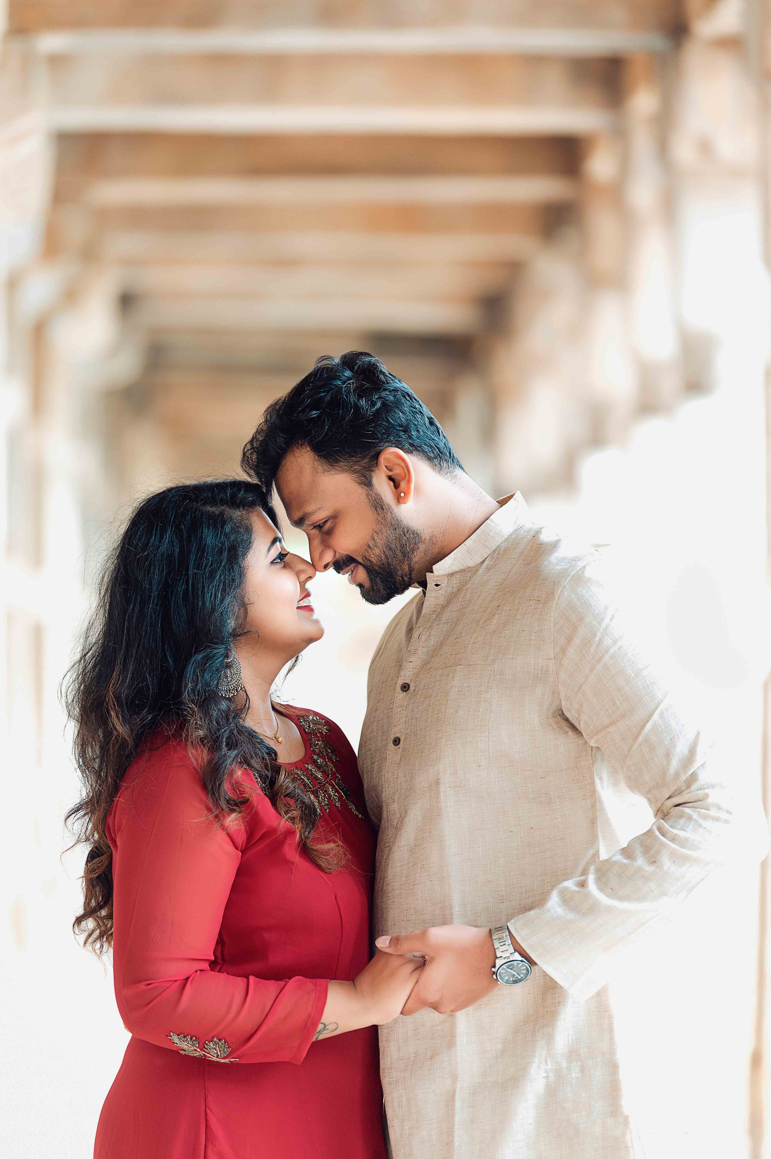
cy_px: 580
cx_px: 386
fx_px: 4825
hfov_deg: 9.1
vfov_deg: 13.7
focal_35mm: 150
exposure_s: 1/160
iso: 400
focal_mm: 150
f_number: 2.8
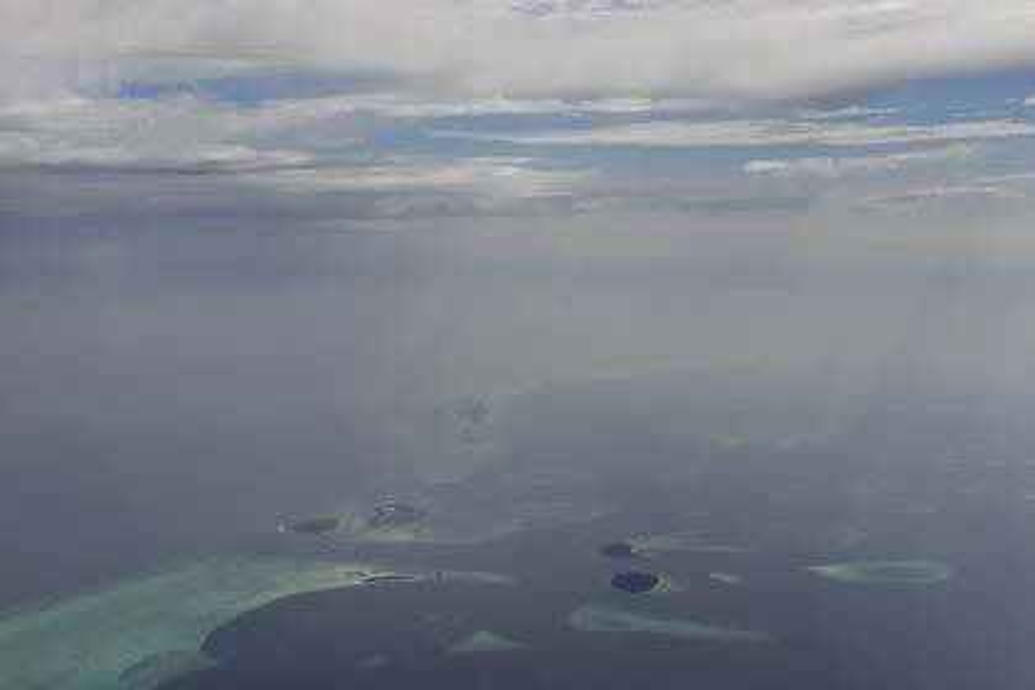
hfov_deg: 39.6
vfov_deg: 27.0
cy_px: 345
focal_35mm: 50
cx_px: 518
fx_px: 1437
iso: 200
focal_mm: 50
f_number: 9
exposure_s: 1/1000
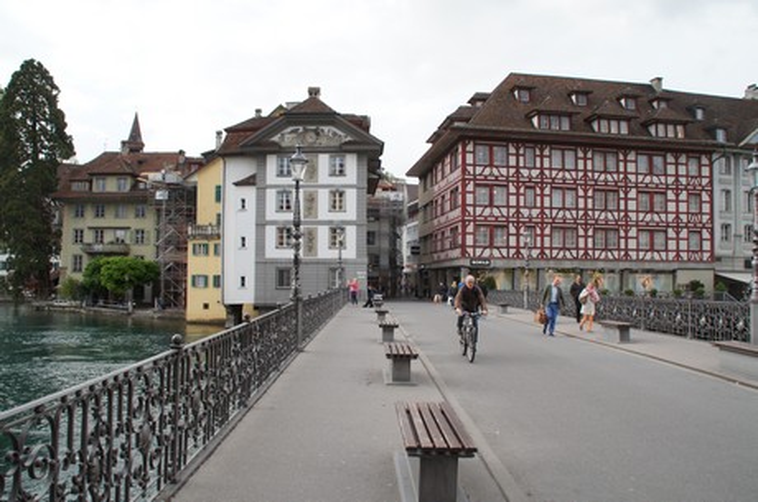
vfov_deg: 47.8
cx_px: 379
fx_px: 568
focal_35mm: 27
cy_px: 251
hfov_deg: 67.5
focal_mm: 18
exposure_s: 1/125
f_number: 7.1
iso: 100
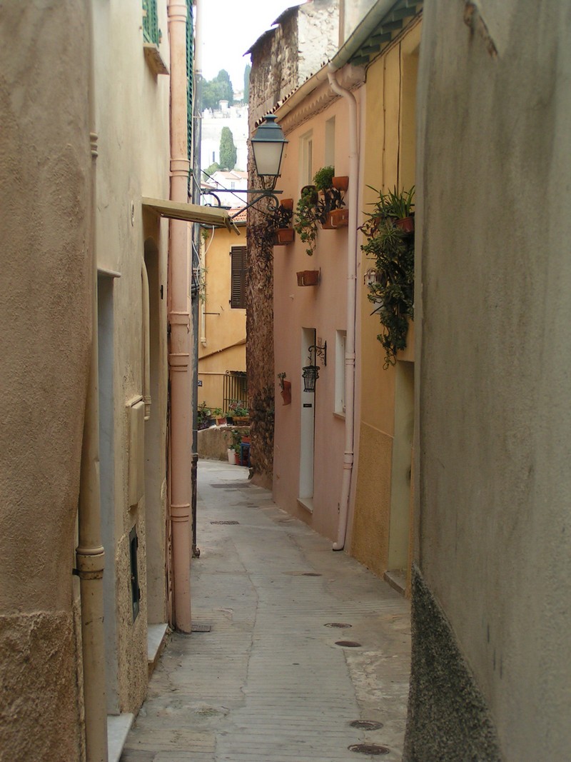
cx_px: 286
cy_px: 381
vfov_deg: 33.8
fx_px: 1254
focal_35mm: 57
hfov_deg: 25.7
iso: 50
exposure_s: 1/80
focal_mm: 8.7
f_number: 4
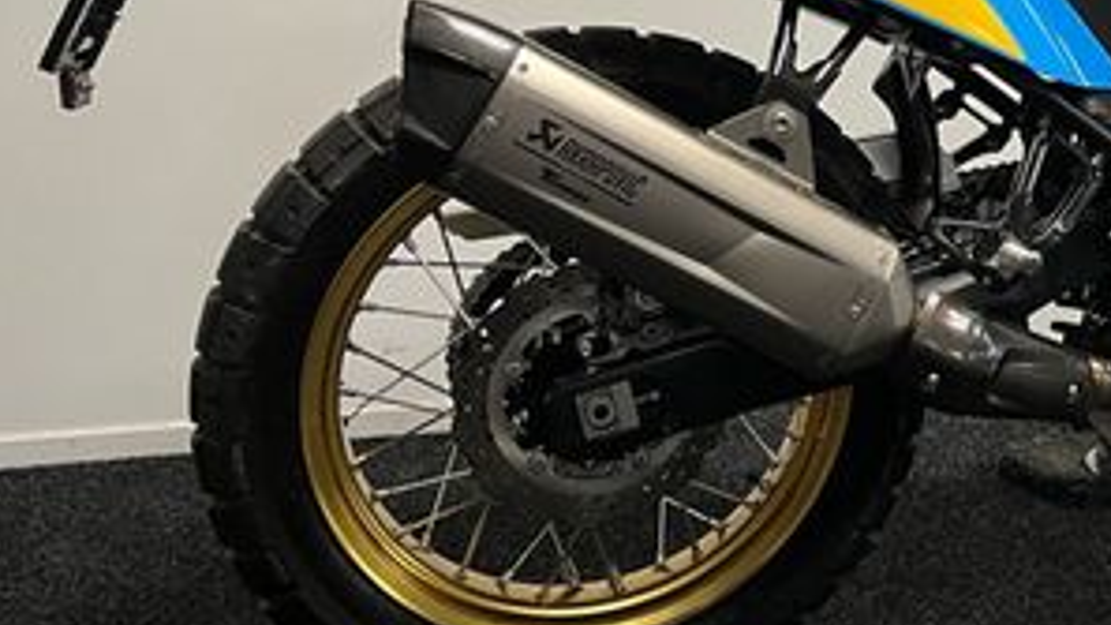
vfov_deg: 19.3
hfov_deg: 31.6
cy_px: 26
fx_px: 1797
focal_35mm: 61
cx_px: 1122
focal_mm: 5.1
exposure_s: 1/50
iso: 100
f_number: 1.6
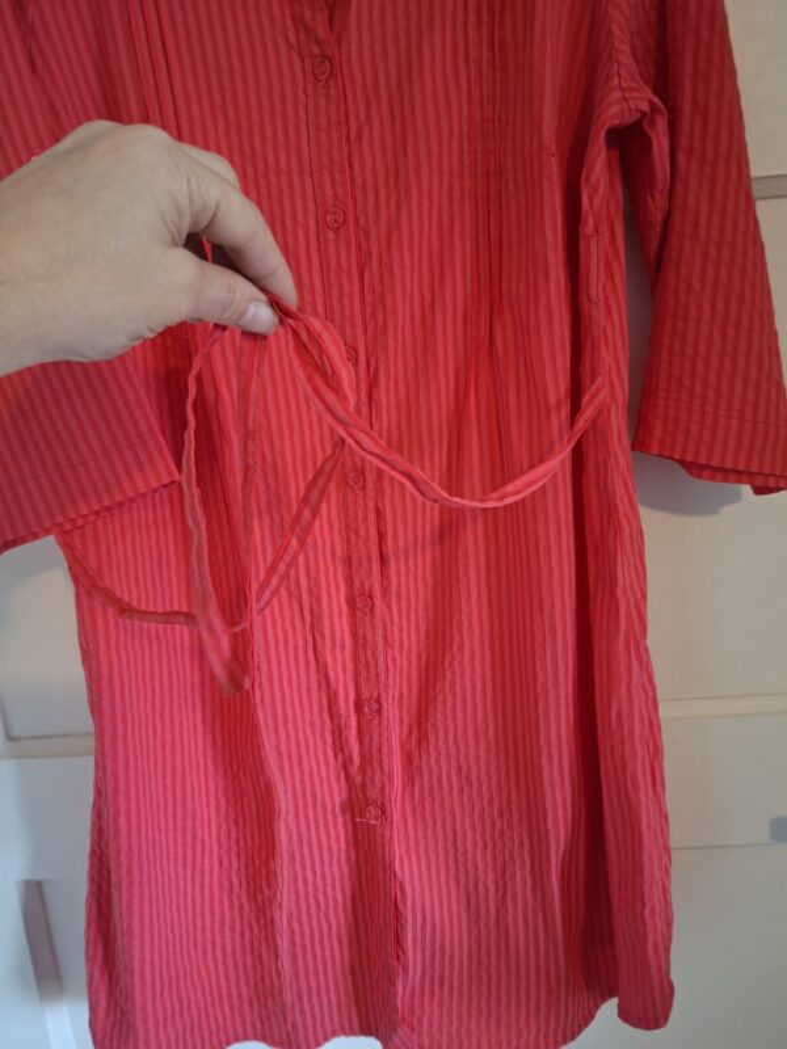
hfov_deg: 58.9
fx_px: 697
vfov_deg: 73.9
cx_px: 394
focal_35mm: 23
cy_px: 524
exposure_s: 1/25
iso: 400
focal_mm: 5.54
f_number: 1.8
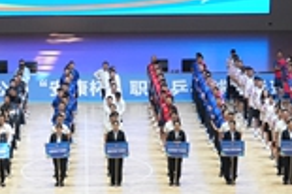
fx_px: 1005
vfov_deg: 11.0
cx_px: 81
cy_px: 162
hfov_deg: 16.5
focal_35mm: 124
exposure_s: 1/400
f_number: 3.5
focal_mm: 32
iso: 2000
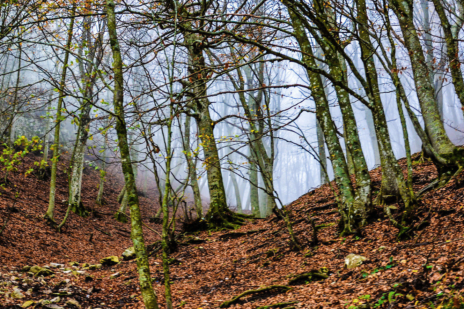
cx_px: 244
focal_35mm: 57
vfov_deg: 23.8
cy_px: 176
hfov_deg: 35.1
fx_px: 733
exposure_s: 1/25
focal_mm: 21
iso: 100
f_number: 3.8
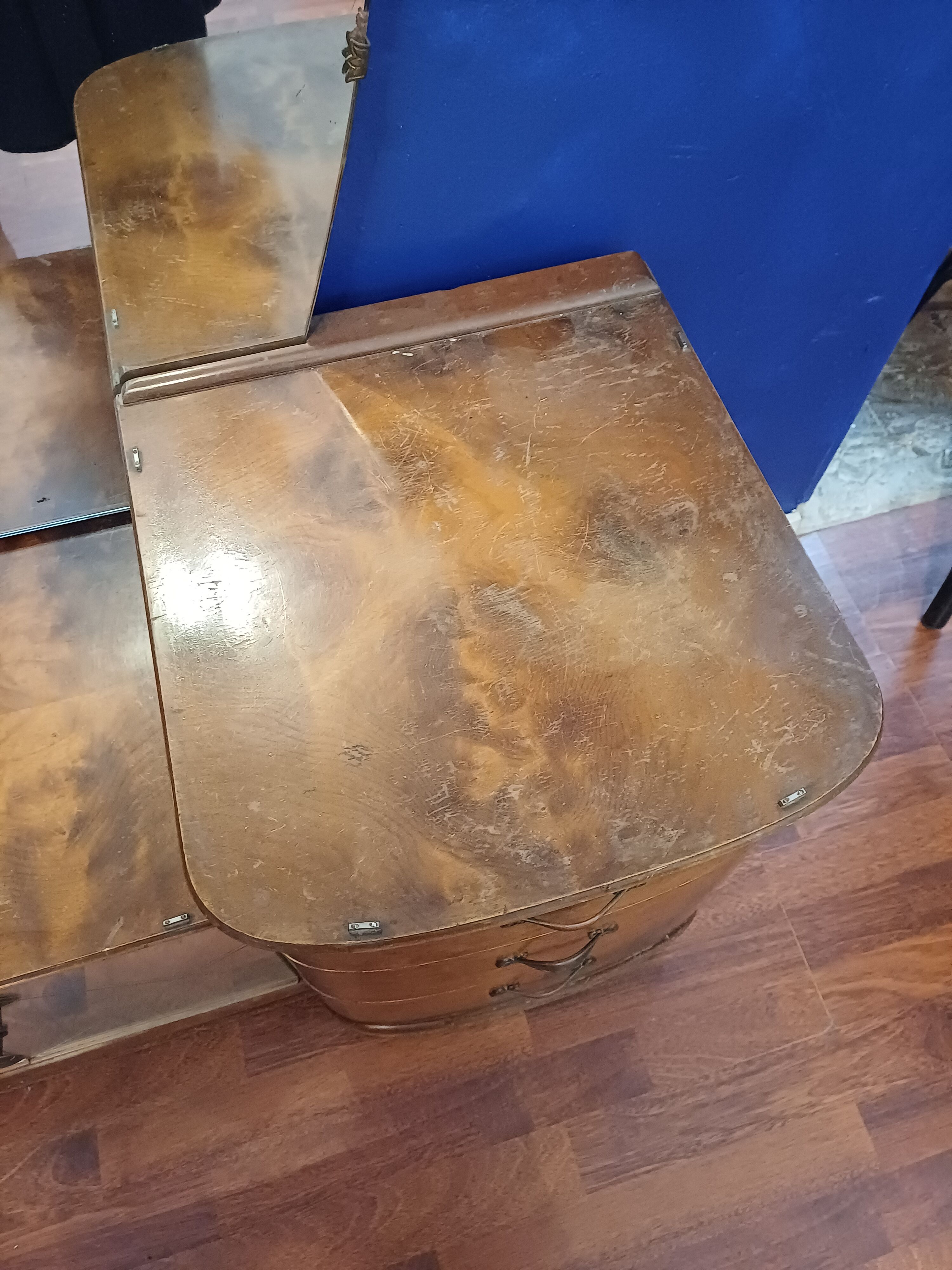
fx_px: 917
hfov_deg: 54.9
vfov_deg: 69.4
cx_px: 476
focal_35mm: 25
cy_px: 635
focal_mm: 4.65
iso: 1600
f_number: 1.8
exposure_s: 1/20
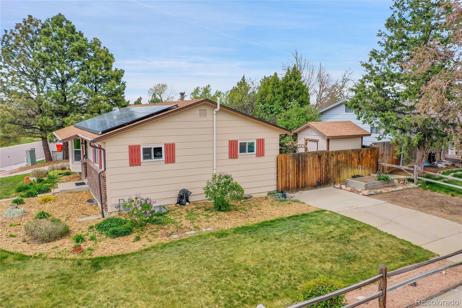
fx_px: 359
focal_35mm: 28
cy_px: 154
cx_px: 231
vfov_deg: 46.4
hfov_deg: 65.5
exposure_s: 1/320
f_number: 5
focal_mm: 10.26
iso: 100
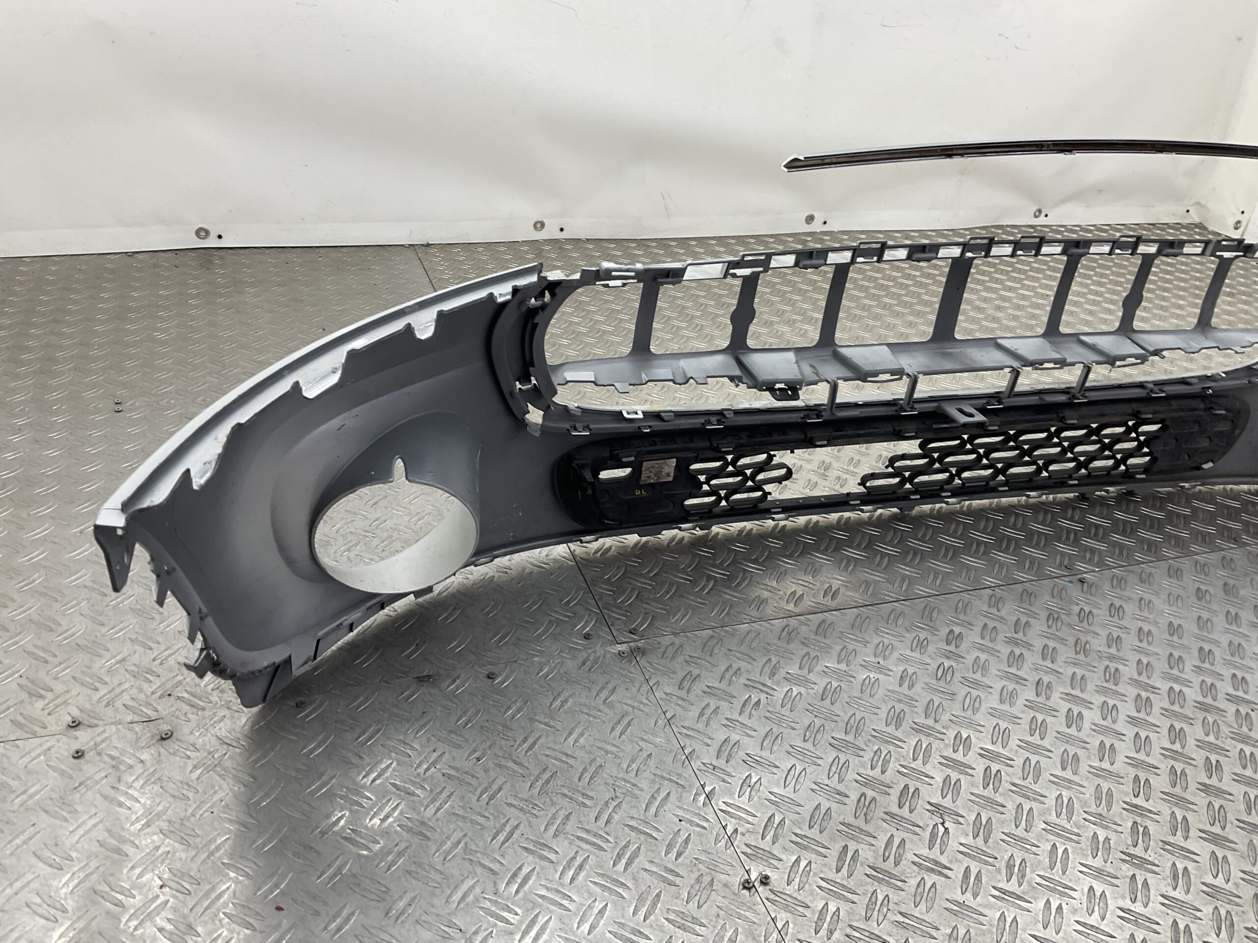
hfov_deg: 61.7
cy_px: 472
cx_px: 629
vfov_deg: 48.2
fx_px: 1054
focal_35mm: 29
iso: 25
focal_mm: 3
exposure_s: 1/100
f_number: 1.8
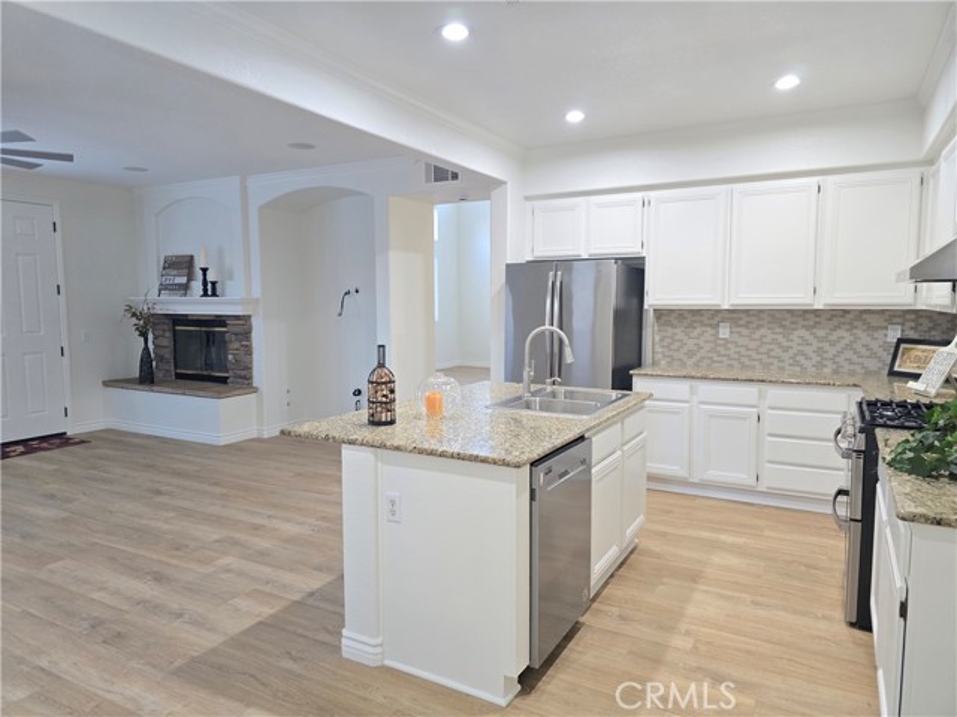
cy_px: 358
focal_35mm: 23
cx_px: 478
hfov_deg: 73.9
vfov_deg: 58.9
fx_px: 636
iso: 400
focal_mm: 6.3
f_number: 1.7
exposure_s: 1/120
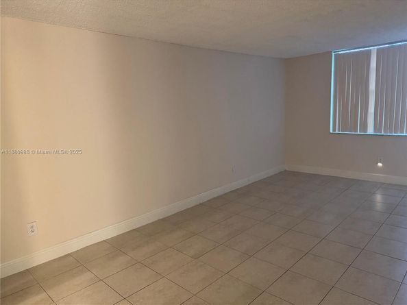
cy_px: 152
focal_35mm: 24
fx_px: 282
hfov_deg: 71.6
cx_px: 204
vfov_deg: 56.8
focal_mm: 6.76
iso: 640
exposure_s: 1/60
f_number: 1.78
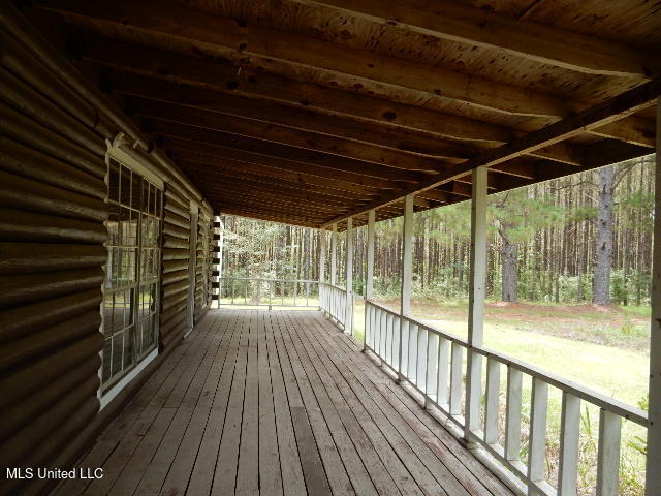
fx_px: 477
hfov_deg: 69.4
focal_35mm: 25
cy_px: 248
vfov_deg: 54.9
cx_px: 330
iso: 125
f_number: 3.7
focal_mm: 4.5
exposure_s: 1/125
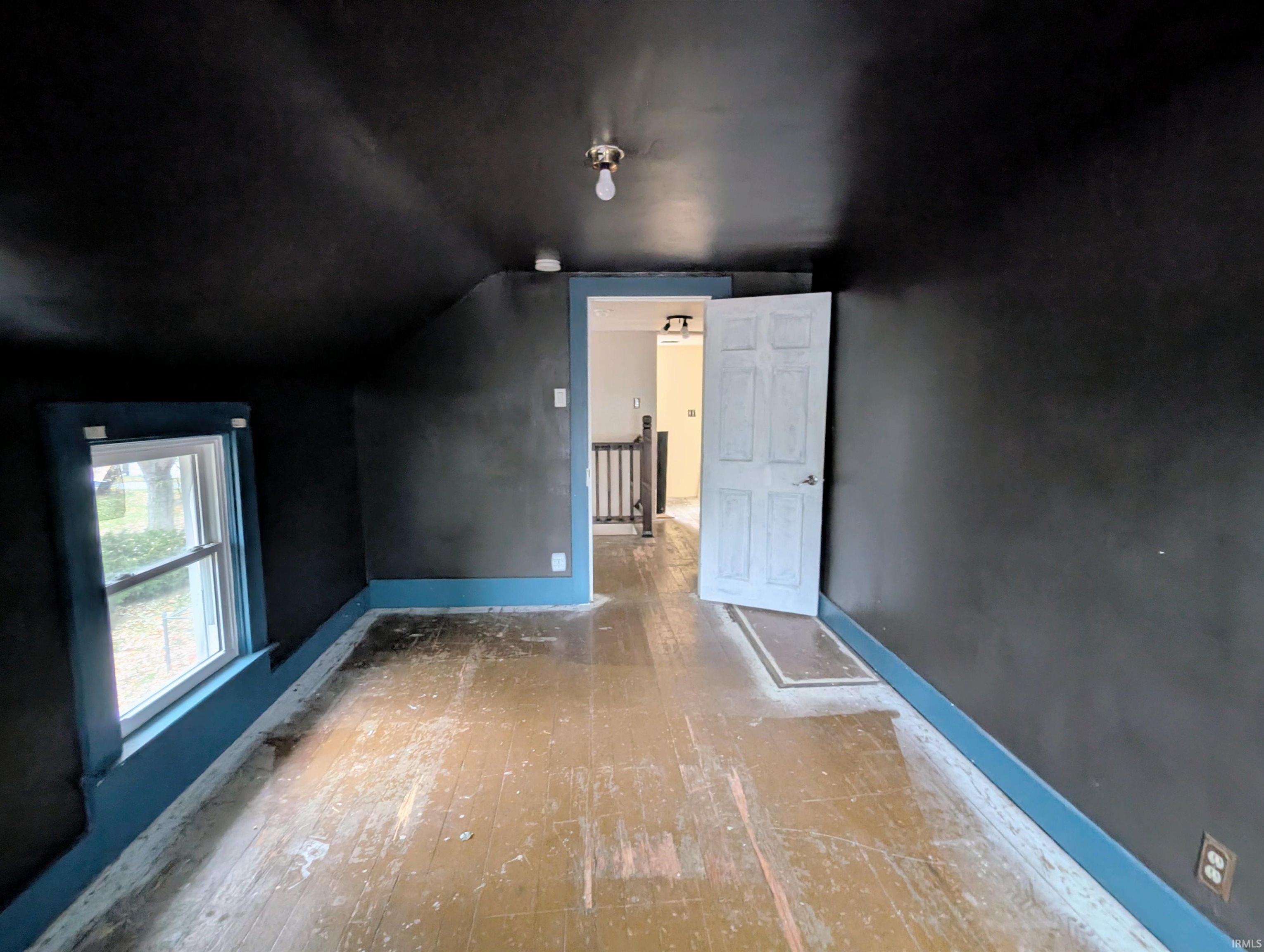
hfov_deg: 94.4
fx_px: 585
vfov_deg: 78.2
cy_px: 476
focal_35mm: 16
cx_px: 632
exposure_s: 1/11.9
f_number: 2.2
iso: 298
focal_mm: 2.35
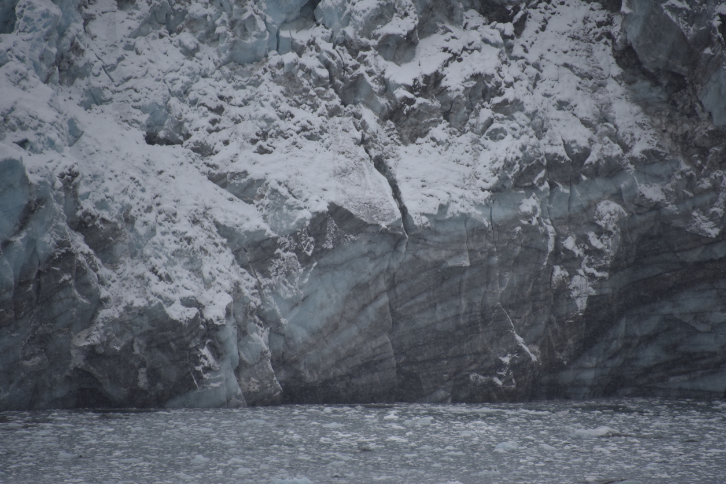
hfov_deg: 6.7
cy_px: 239
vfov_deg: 4.5
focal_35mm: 306
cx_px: 368
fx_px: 6171
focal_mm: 300
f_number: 5.6
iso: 360
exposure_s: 1/640
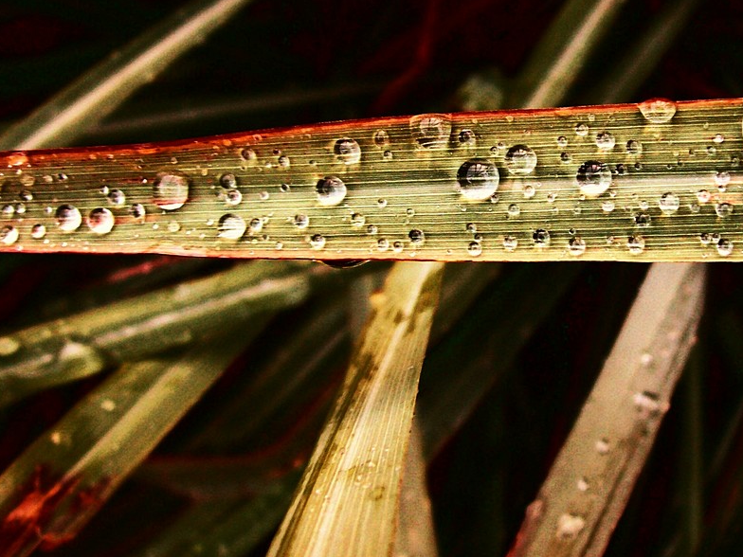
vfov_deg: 29.4
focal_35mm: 49
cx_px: 423
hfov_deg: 38.8
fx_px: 1052
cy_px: 179
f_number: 2.7
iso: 160
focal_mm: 6
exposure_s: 1/16.2
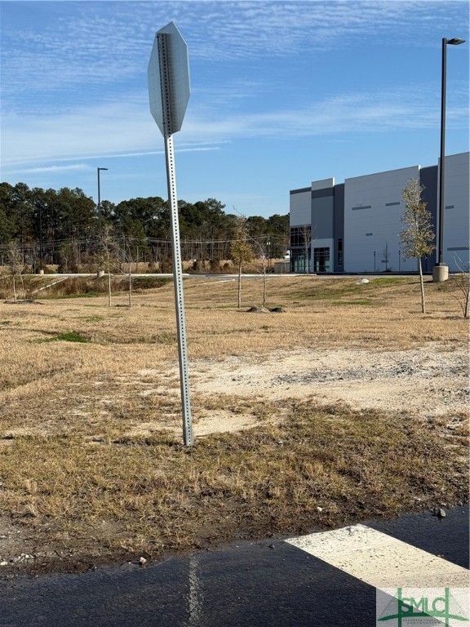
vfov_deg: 39.7
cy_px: 314
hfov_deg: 30.3
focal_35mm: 48
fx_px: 869
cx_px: 235
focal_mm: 6.76
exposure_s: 1/5587
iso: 64
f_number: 1.78
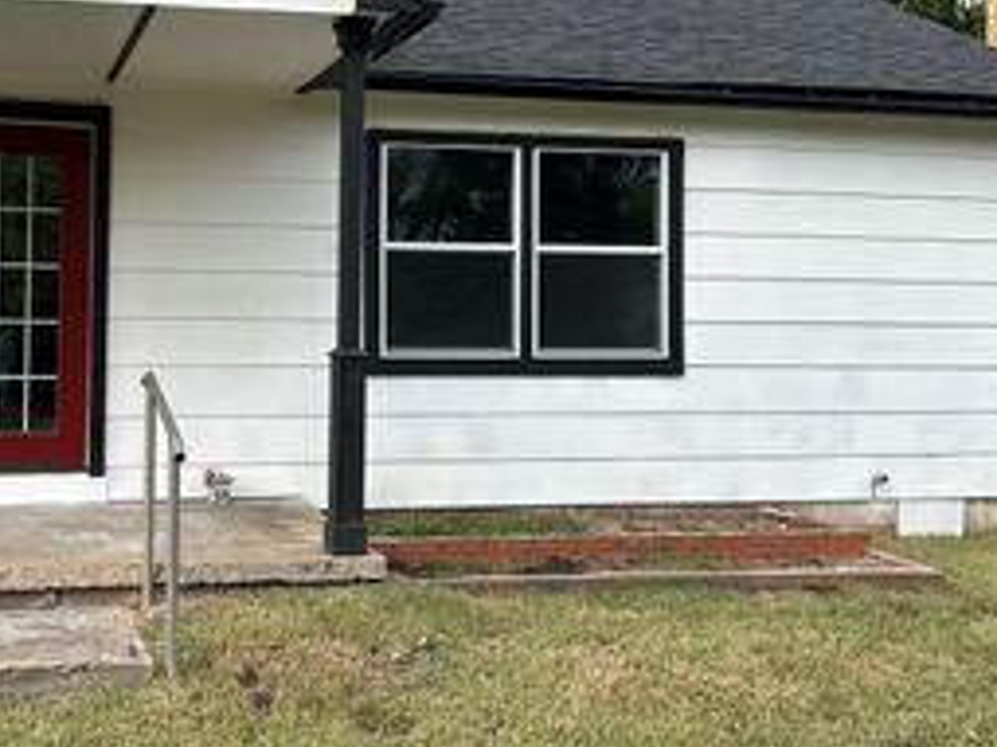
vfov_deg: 30.8
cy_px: 295
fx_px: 1353
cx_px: 278
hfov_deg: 39.6
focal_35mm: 47
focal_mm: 6.86
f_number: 1.78
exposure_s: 1/999
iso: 80
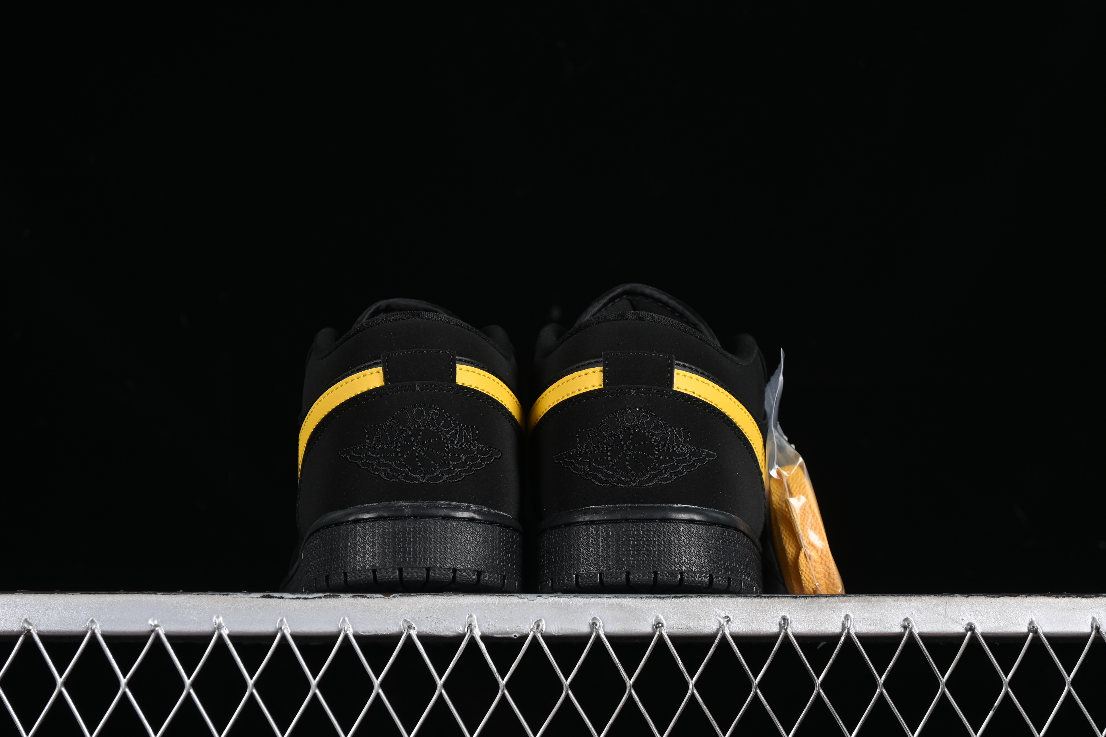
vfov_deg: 18.2
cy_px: 368
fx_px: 2304
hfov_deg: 27.0
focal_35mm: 75
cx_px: 553
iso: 160
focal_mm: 50
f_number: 6.3
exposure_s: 1/50
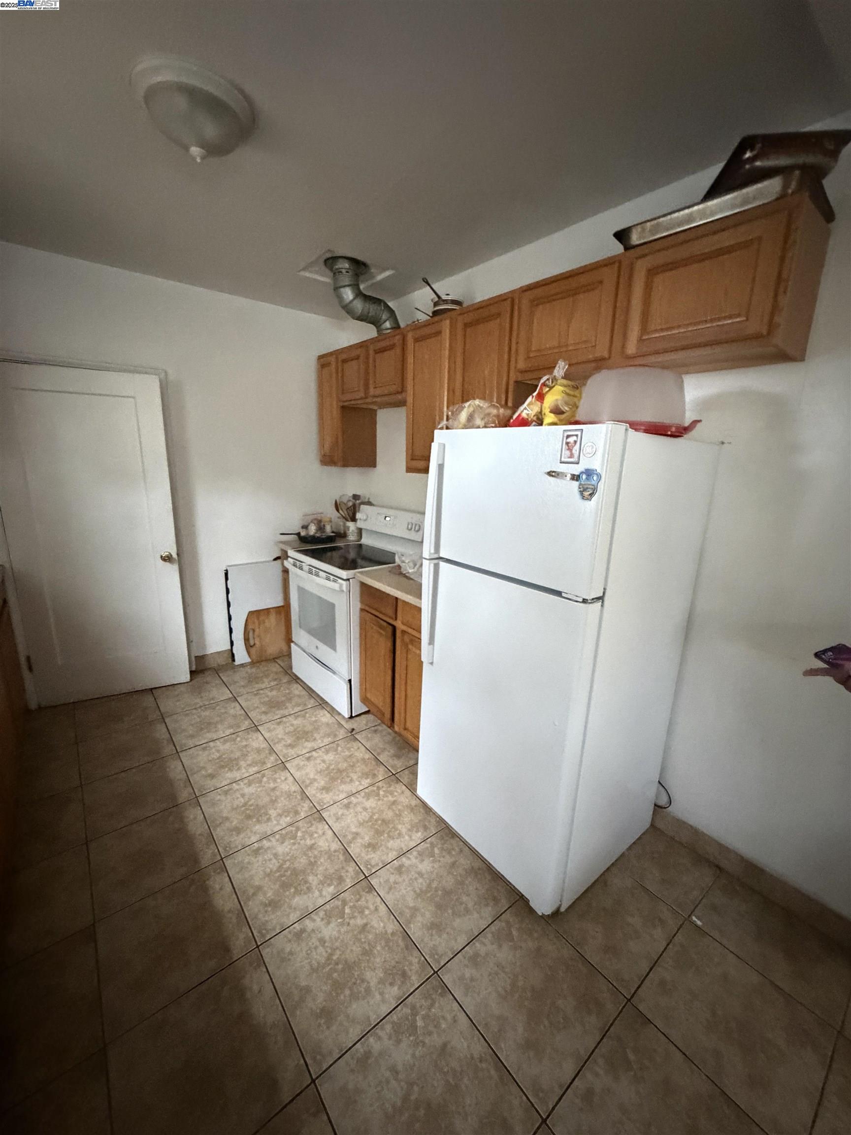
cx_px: 426
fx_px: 459
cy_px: 568
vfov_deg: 102.1
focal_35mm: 14
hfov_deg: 85.7
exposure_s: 1/40
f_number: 2.2
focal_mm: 2.22
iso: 1250
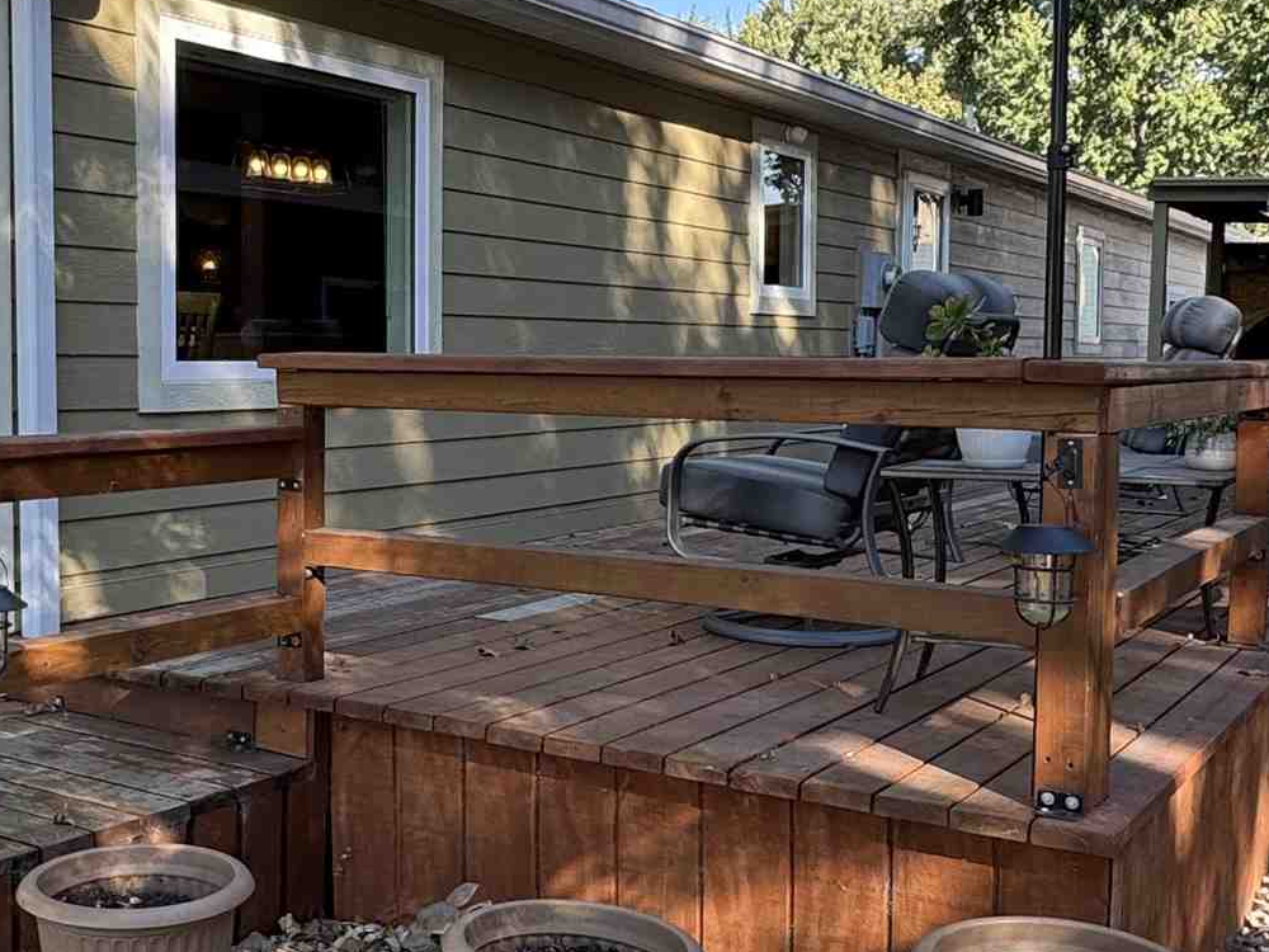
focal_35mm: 43
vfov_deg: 33.6
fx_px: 1576
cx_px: 353
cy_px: 448
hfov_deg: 42.8
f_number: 2.2
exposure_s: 1/178
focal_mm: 2.22
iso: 40
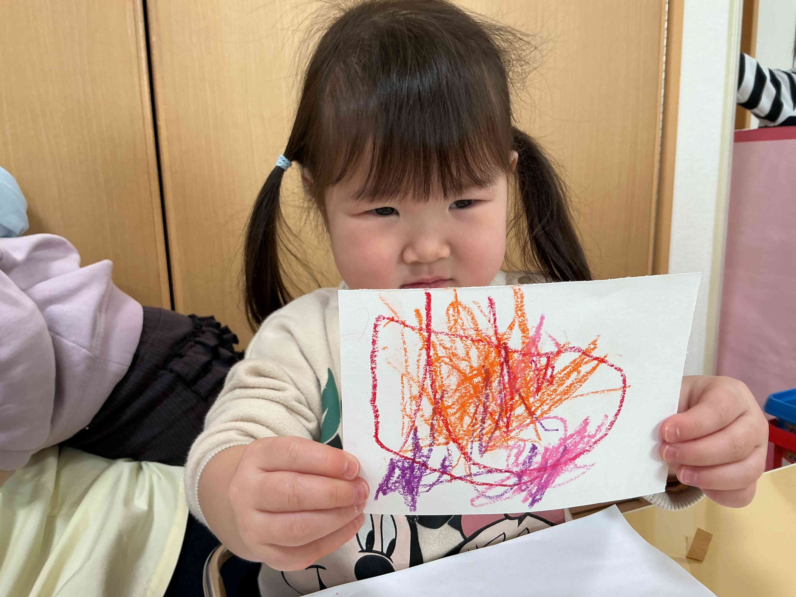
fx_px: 667
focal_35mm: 29
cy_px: 298
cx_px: 398
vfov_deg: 48.2
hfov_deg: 61.7
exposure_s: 1/50
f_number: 1.8
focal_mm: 3
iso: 40
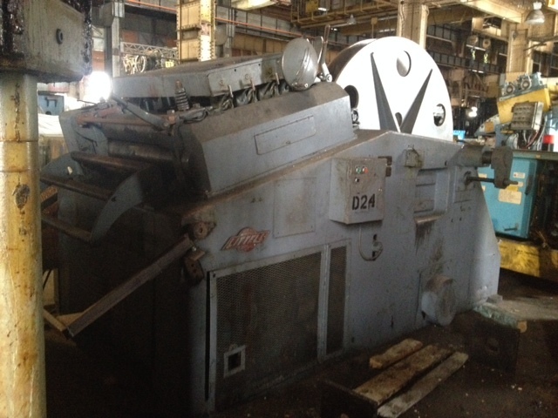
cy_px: 209
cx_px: 279
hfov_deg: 52.6
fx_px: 564
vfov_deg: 40.7
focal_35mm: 35
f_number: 2.4
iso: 640
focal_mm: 4.28
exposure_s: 1/15
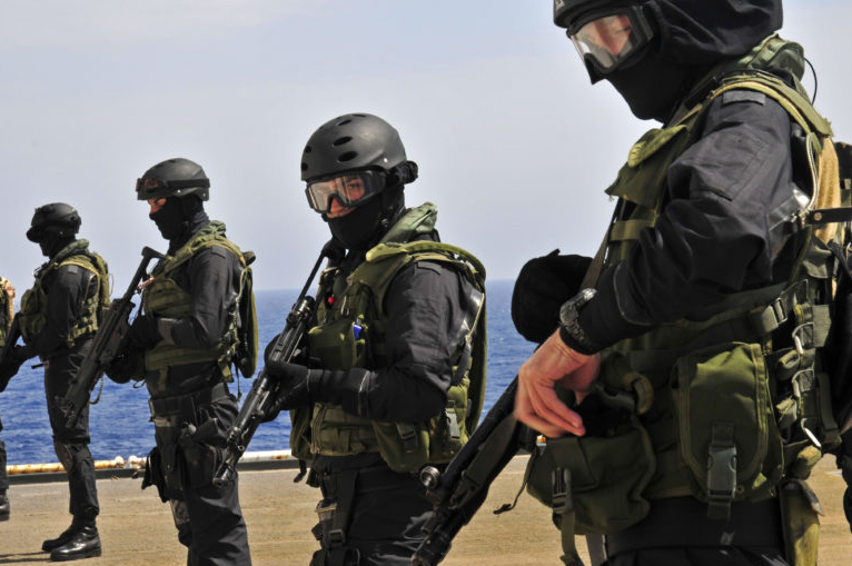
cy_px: 236
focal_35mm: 124
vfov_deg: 11.0
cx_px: 428
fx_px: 2931
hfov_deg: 16.5
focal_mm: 70
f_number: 18
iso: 200
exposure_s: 1/160
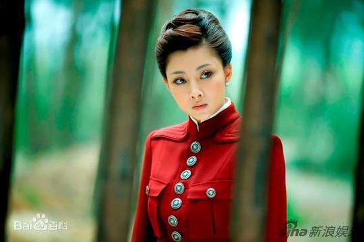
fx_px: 2050
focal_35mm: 203
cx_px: 181
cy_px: 120
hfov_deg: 10.1
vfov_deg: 6.7
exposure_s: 1/200
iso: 800
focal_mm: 200
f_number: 2.8
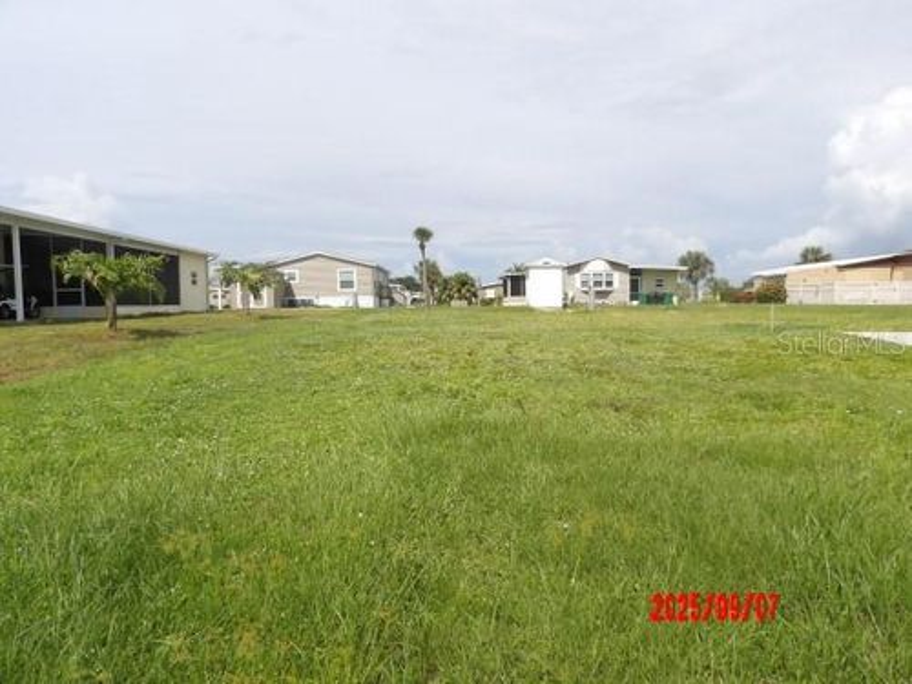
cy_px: 342
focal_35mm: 24
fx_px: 632
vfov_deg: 56.8
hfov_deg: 71.6
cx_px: 456
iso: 100
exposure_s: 1/679
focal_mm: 4.3
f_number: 4.6
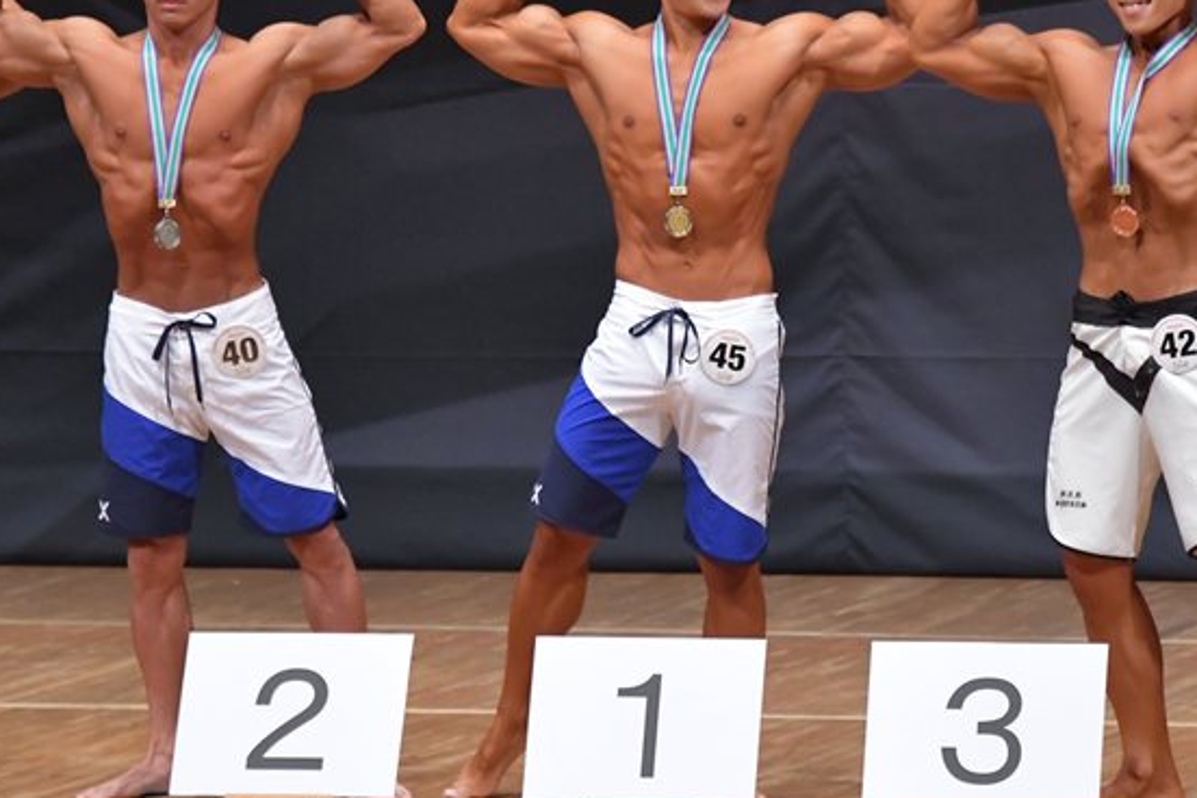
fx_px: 13299
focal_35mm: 400
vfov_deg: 3.4
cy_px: 308
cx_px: 725
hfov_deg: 5.2
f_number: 5.6
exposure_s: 1/400
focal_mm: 190
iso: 6400
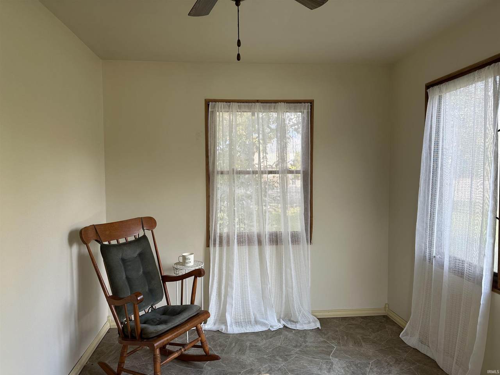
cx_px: 250
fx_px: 347
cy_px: 188
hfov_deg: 71.6
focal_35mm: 24
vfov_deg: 56.8
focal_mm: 6.86
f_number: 1.78
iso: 64
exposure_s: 1/206
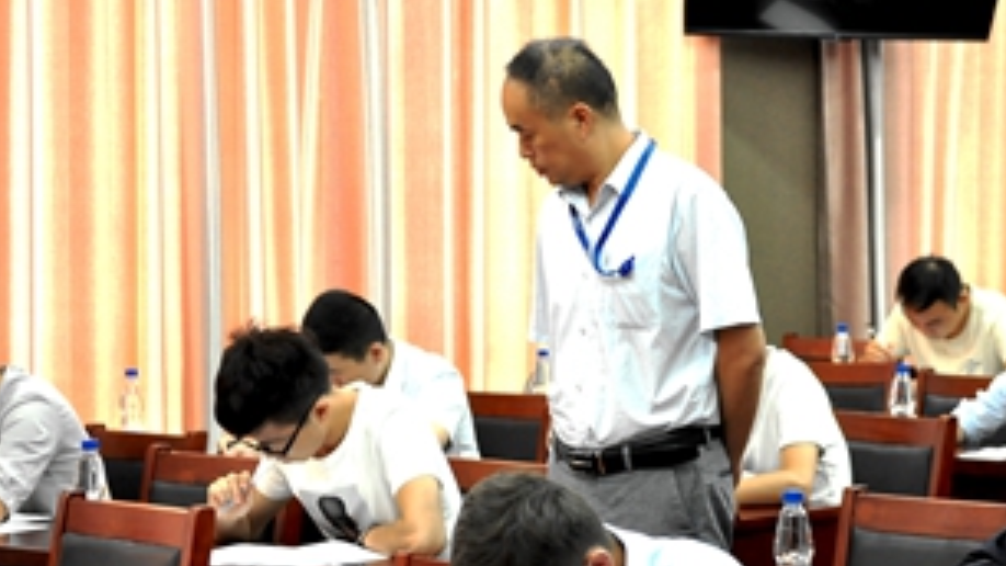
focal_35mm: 127
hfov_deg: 16.9
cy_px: 281
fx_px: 3381
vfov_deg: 9.6
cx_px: 704
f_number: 4
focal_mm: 55
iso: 1000
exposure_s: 1/50
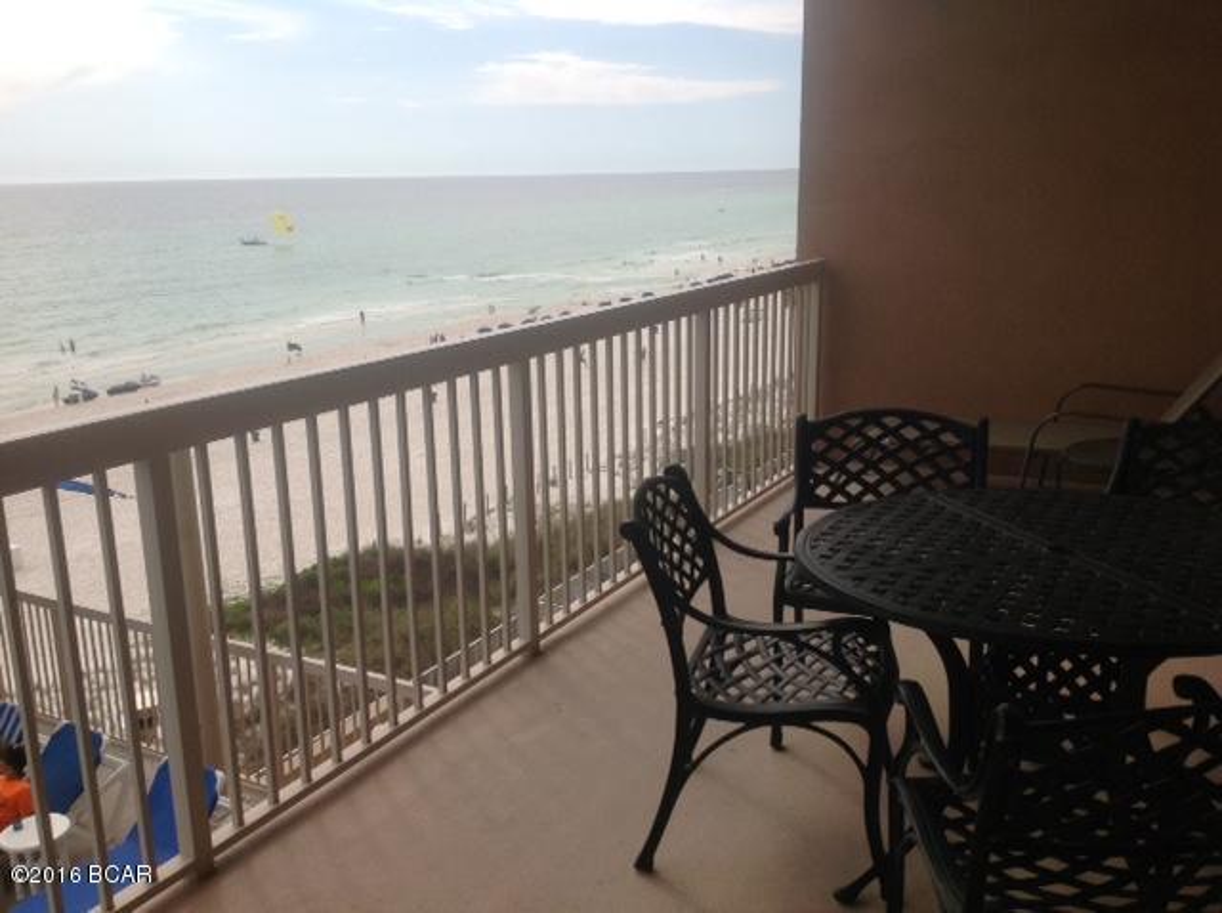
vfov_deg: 40.6
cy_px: 456
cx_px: 611
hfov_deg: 52.7
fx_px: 1234
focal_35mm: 35
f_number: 2.4
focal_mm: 4.28
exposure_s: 1/2016
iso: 50
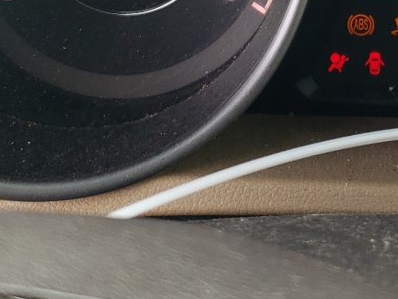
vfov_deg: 15.0
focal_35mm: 92
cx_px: 347
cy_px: -144
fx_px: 1058
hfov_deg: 20.9
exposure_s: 1/192
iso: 50
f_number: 1.5
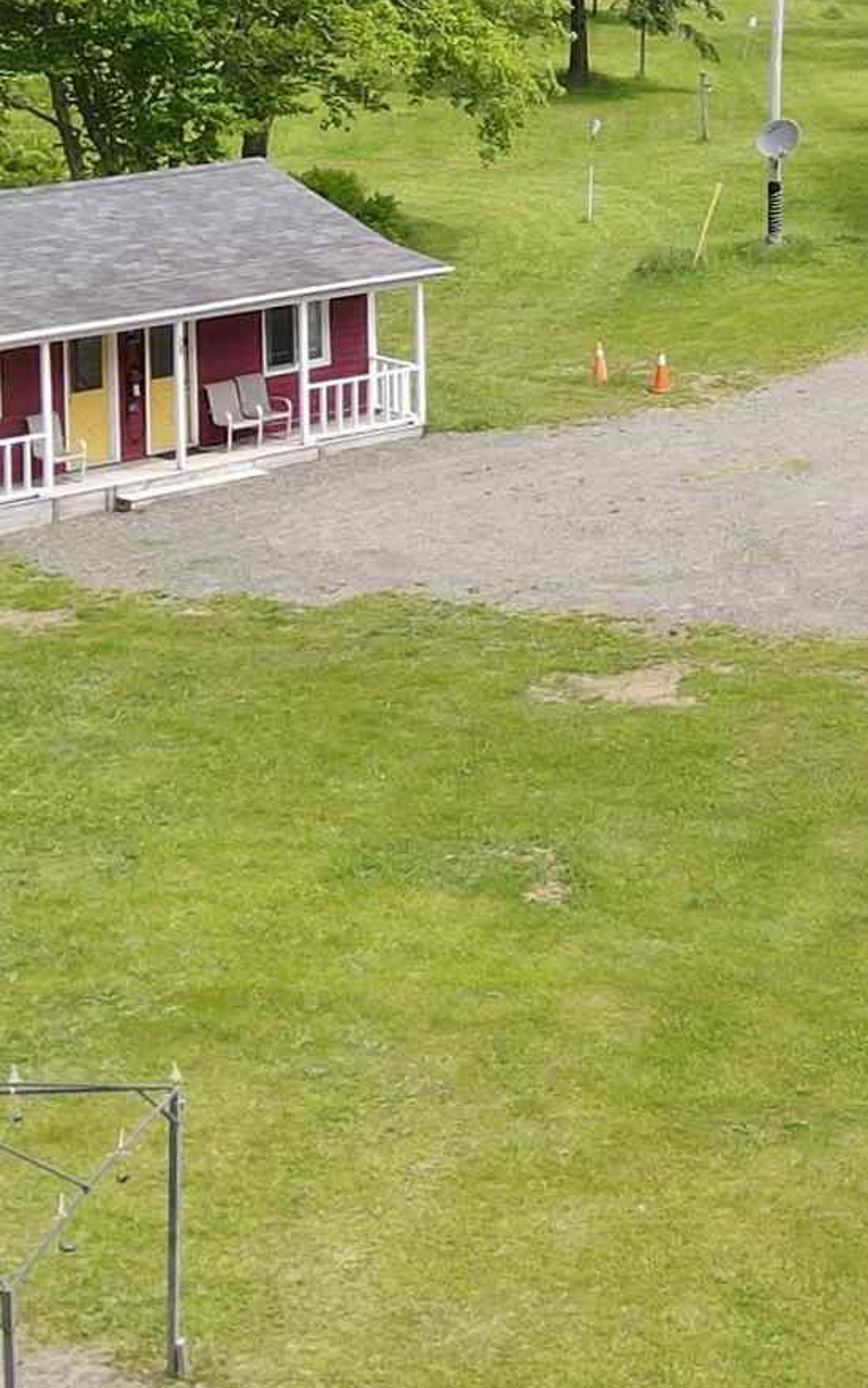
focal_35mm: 89
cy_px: 95
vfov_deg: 22.6
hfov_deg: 14.3
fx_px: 3367
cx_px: 1012
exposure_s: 1/250
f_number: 2.8
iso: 100
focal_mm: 4.5
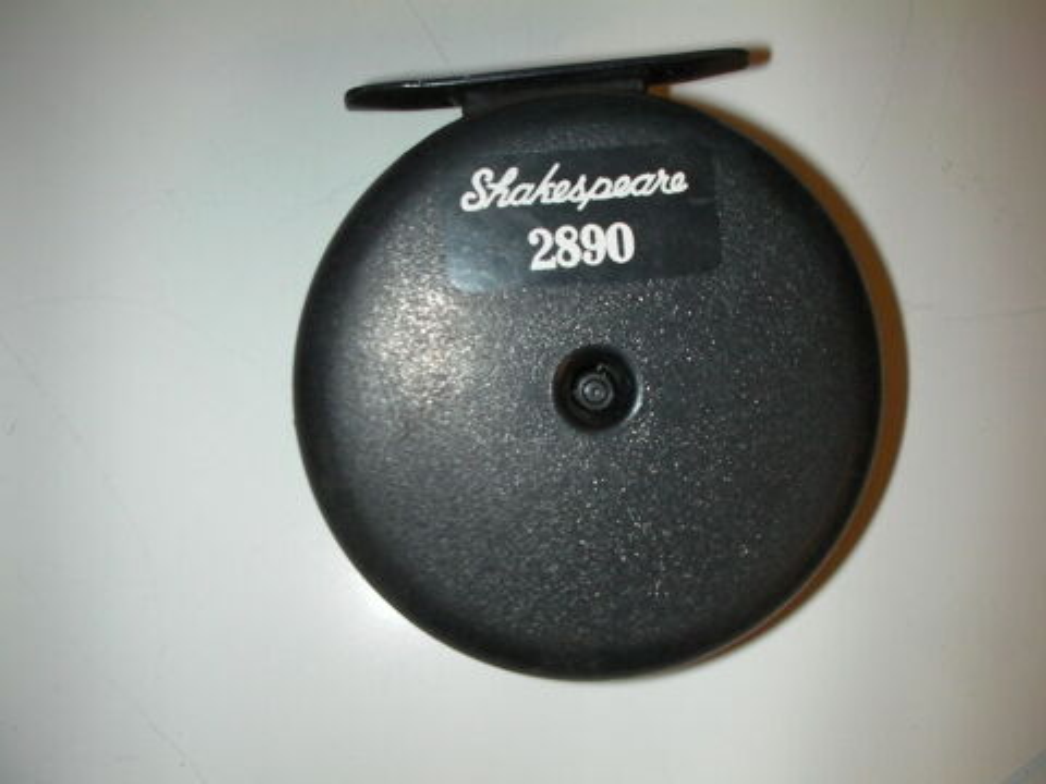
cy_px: 392
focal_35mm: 38
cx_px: 523
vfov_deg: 37.7
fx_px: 1148
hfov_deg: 49.0
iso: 200
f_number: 5.6
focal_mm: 6.3
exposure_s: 1/30
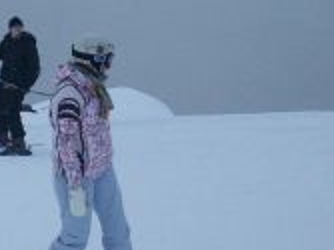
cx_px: -16
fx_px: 1369
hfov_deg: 13.7
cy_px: 88
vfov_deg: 10.4
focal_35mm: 142
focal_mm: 6.2
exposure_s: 1/470
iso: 80
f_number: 5.6
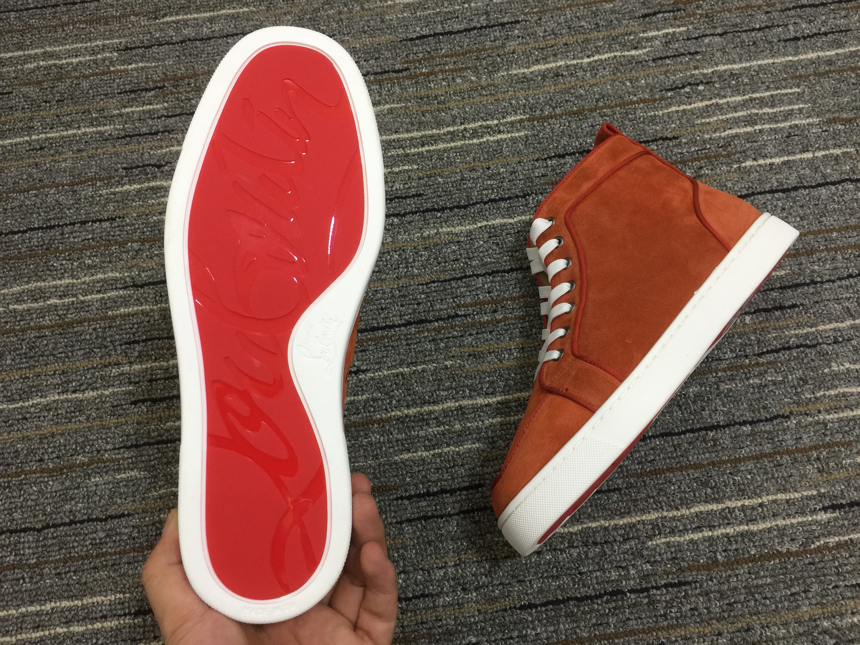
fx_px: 720
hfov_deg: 61.7
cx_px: 430
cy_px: 322
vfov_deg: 48.2
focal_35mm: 29
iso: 50
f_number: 2.2
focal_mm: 4.15
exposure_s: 1/17
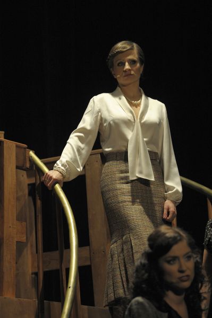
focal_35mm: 175
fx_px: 1548
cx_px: 106
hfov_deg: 7.8
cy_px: 159
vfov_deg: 11.8
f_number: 4
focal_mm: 175
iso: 1600
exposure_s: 1/160
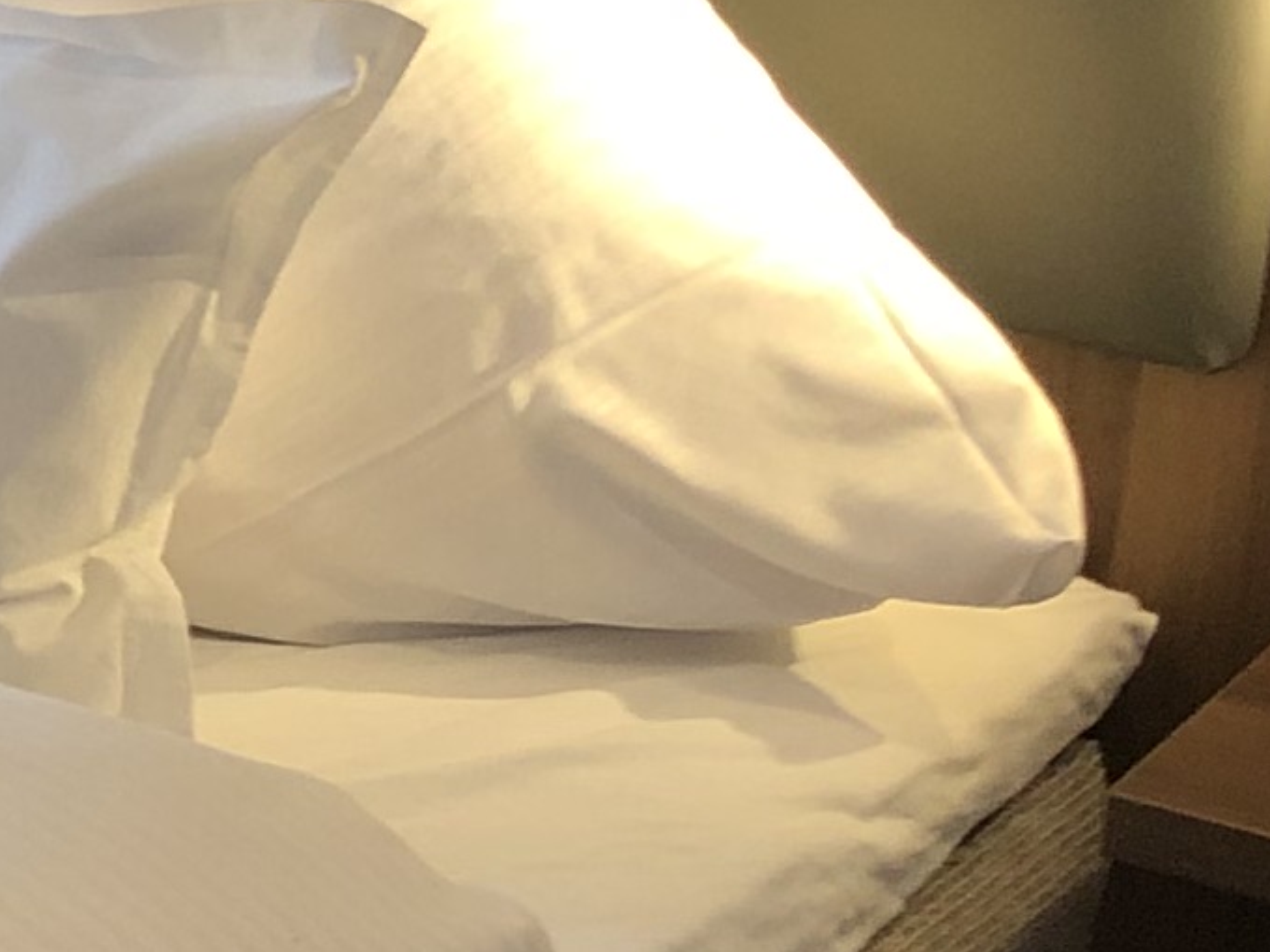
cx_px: -1083
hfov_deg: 11.0
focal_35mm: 166
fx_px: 6090
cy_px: 93
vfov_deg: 8.9
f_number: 1.8
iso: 40
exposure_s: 1/20
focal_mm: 3.99
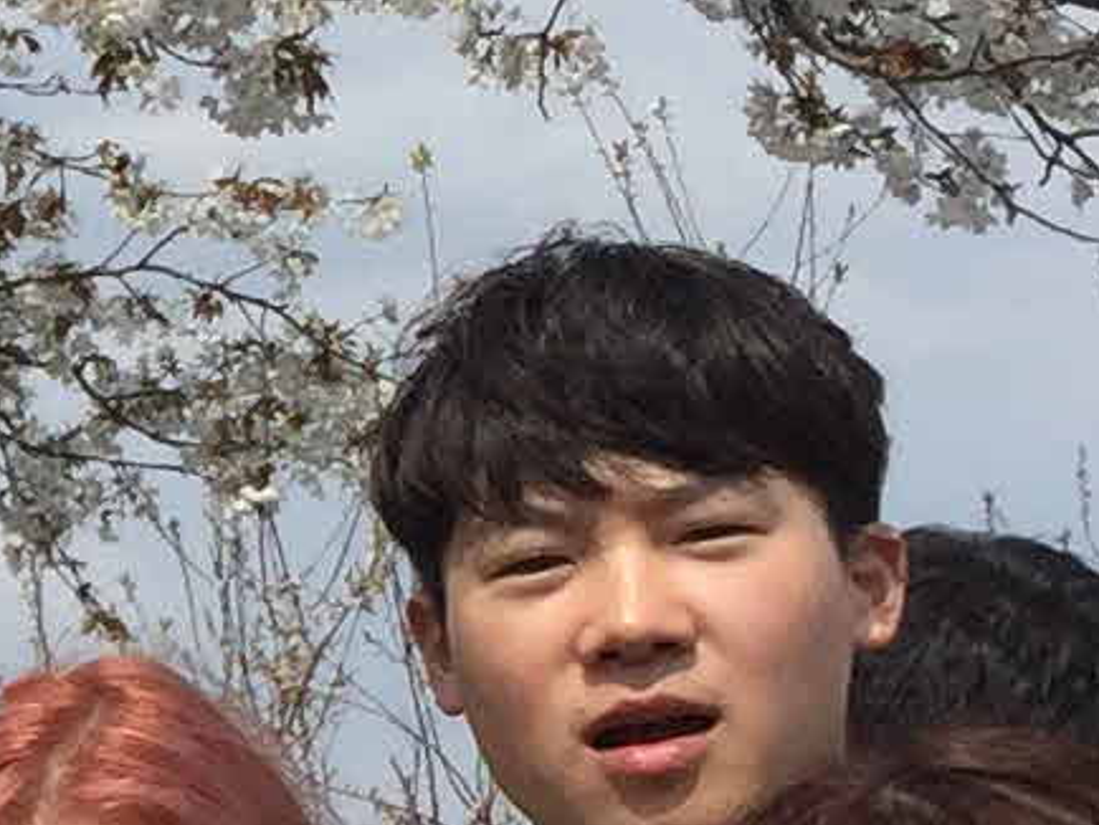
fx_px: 6925
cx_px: -1724
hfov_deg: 8.2
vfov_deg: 6.8
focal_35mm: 218
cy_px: 1007
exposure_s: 1/3968
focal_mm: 4.15
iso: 32
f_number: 2.2
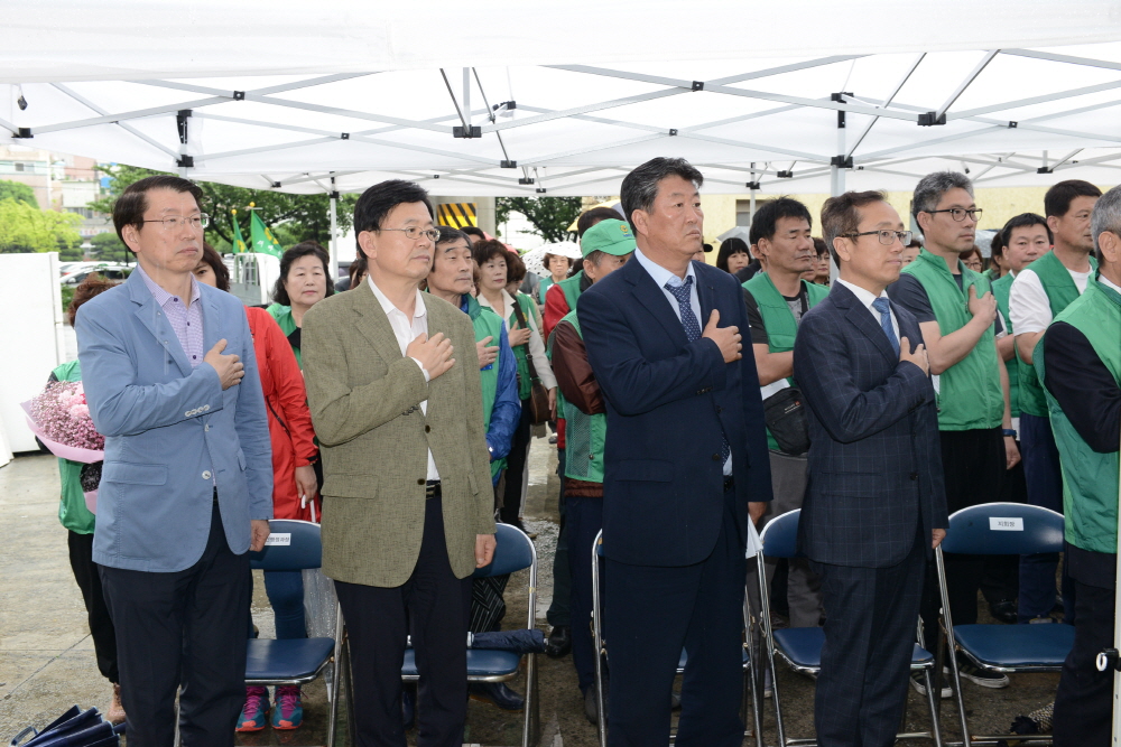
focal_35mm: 38
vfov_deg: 35.1
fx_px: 1183
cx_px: 560
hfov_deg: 50.7
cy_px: 374
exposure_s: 1/60
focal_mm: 38
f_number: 8
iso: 1250
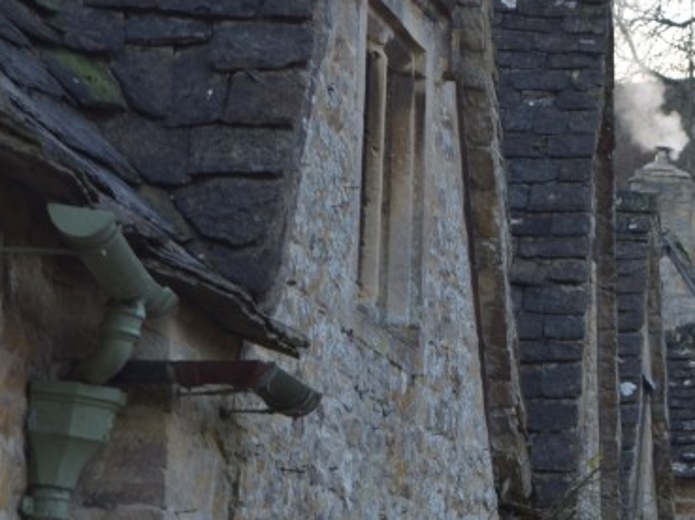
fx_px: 4419
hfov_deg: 8.9
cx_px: 881
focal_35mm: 220
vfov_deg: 6.7
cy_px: 379
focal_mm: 55
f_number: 5.6
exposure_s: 1/60
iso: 200
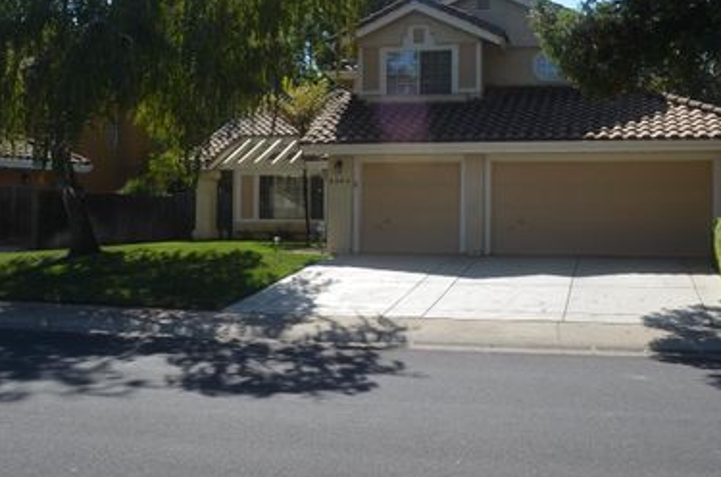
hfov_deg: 48.4
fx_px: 799
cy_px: 197
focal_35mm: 40
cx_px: 417
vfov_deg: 33.1
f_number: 8
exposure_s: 1/250
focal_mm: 20
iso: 125
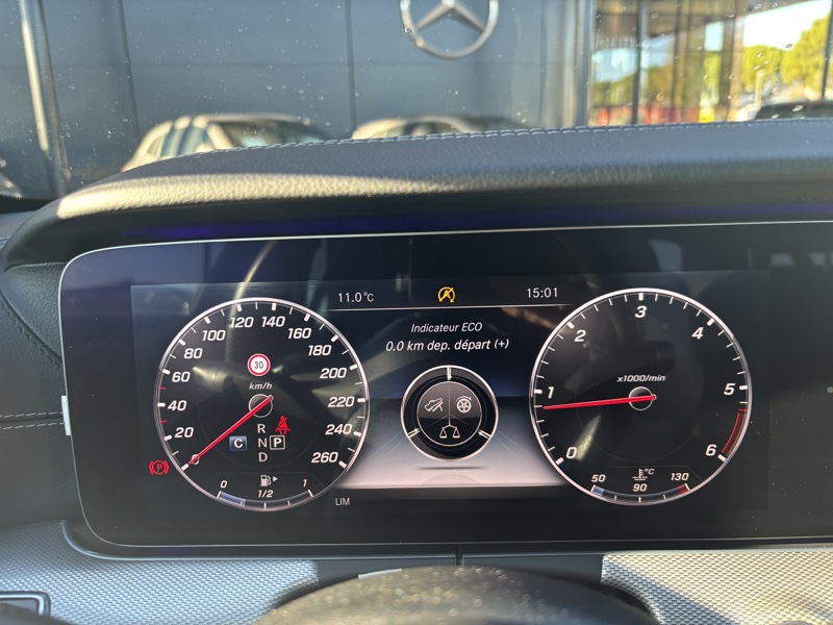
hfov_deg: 67.3
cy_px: 312
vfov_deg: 53.1
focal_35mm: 26
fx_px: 626
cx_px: 416
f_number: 1.6
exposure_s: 1/121
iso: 100
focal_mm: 5.96
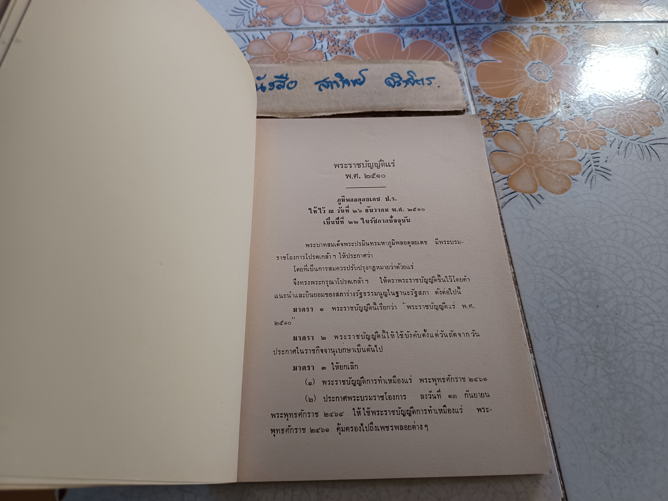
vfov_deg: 56.8
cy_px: 250
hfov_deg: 71.6
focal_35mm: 24
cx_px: 334
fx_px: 463
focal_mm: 5.31
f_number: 1.7
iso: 484
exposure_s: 1/50
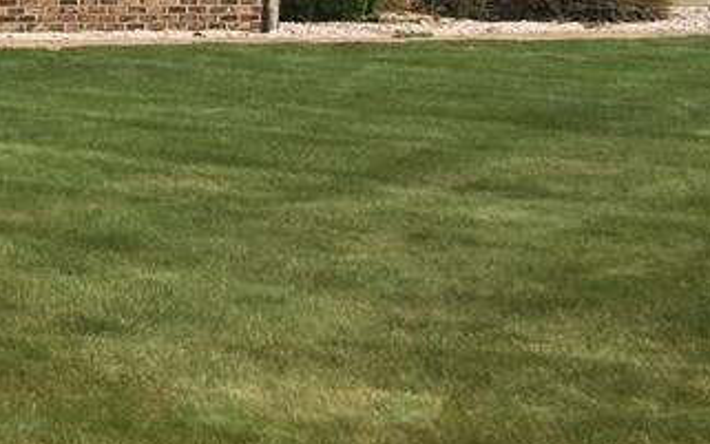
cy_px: -108
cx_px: -409
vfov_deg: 13.0
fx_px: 1897
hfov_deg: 18.4
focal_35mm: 98
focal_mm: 4.15
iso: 25
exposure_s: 1/2331
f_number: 2.2
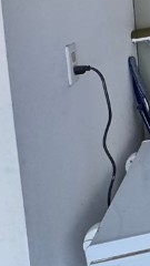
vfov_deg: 30.2
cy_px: 1
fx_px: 460
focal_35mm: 65
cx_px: 400
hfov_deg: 12.5
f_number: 2.2
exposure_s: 1/40
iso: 800
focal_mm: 2.22
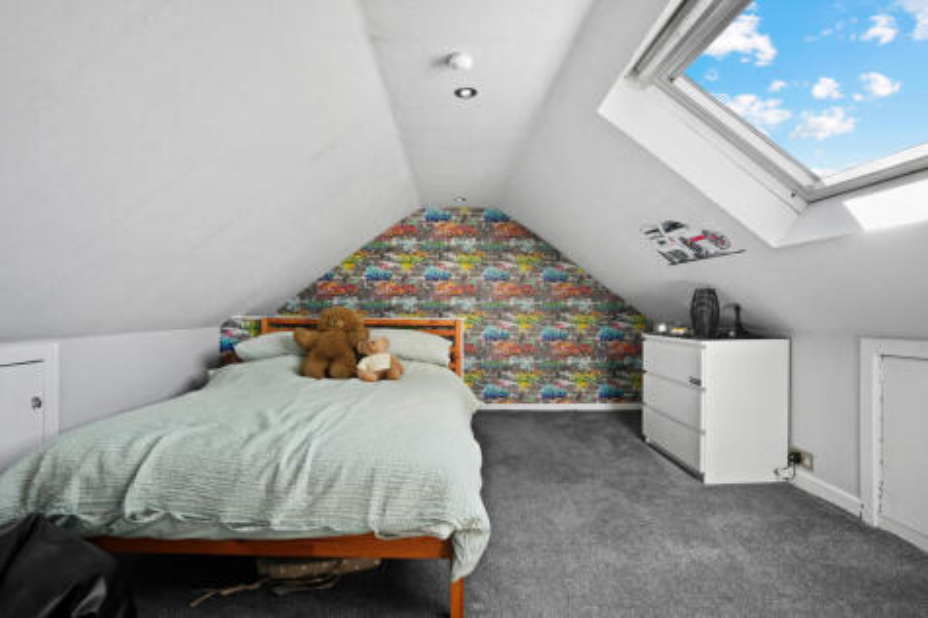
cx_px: 464
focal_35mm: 17
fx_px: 438
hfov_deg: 93.3
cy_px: 309
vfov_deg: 70.4
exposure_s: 1/13
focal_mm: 17
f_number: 4
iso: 100
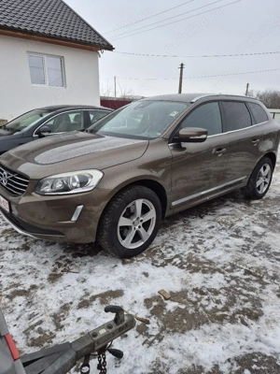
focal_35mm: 23
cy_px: 187
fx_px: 248
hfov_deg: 58.9
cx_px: 140
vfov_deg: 73.9
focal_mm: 5.4
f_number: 1.8
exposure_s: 1/1111
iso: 80
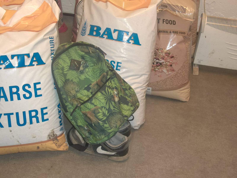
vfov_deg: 31.5
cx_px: 118
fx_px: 315
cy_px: 89
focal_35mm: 46
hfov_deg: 41.2
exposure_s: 1/40
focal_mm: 8.3
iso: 160
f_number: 3.7
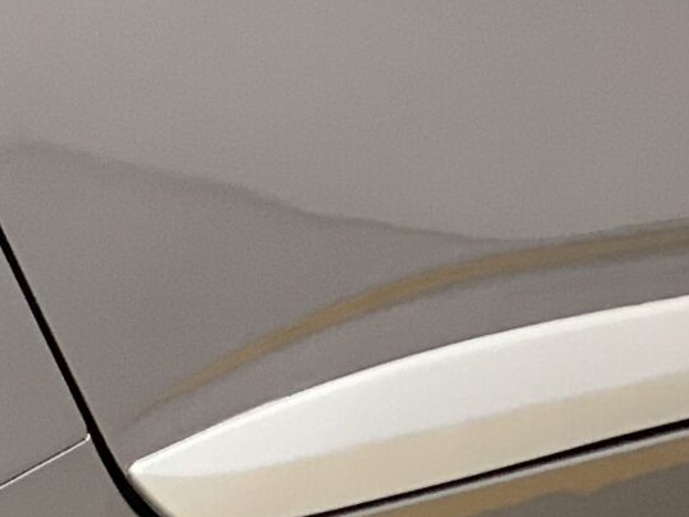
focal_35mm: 248
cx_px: -885
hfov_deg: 7.5
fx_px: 4937
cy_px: 508
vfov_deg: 6.0
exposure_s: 1/122
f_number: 2.4
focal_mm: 6
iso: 125
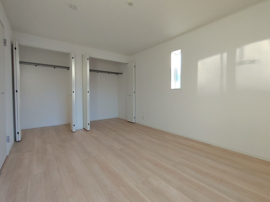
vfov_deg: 81.7
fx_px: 117
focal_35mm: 15
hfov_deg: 98.2
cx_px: 135
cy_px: 101
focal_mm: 1.6
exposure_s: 1/60
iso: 184
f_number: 2.4
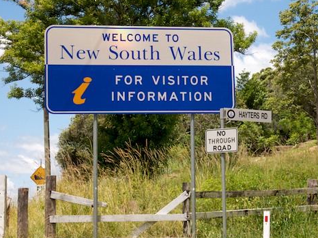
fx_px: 716
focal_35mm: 78
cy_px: 119
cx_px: 158
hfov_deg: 25.0
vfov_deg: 18.9
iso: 320
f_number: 10
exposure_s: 1/400
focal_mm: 42
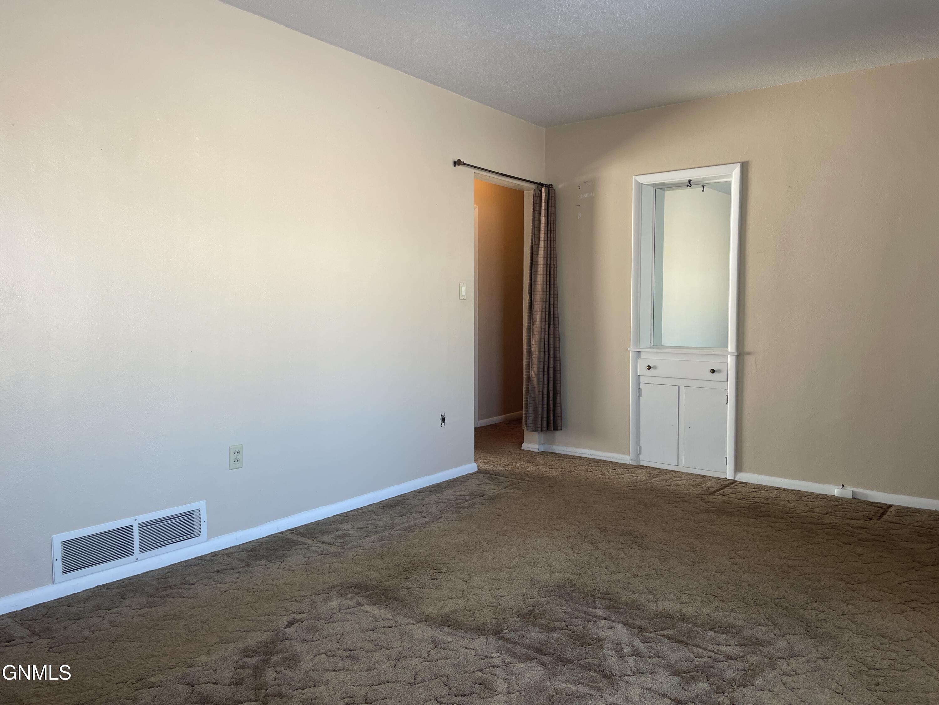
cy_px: 352
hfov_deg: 67.3
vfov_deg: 53.1
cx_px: 470
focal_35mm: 26
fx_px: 705
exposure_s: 1/121
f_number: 1.6
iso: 64
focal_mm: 4.2
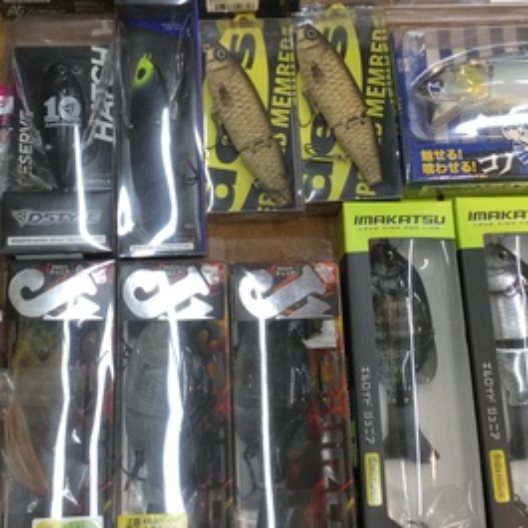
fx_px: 1070
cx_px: 215
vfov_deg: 27.6
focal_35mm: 62
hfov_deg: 27.7
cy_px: 191
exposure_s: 1/40
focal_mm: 3.3
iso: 25
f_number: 2.4
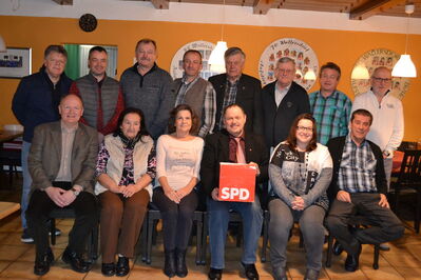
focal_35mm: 36
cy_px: 140
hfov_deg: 53.1
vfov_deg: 36.9
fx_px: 421
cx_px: 210
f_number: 4
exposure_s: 1/60
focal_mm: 24
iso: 3200
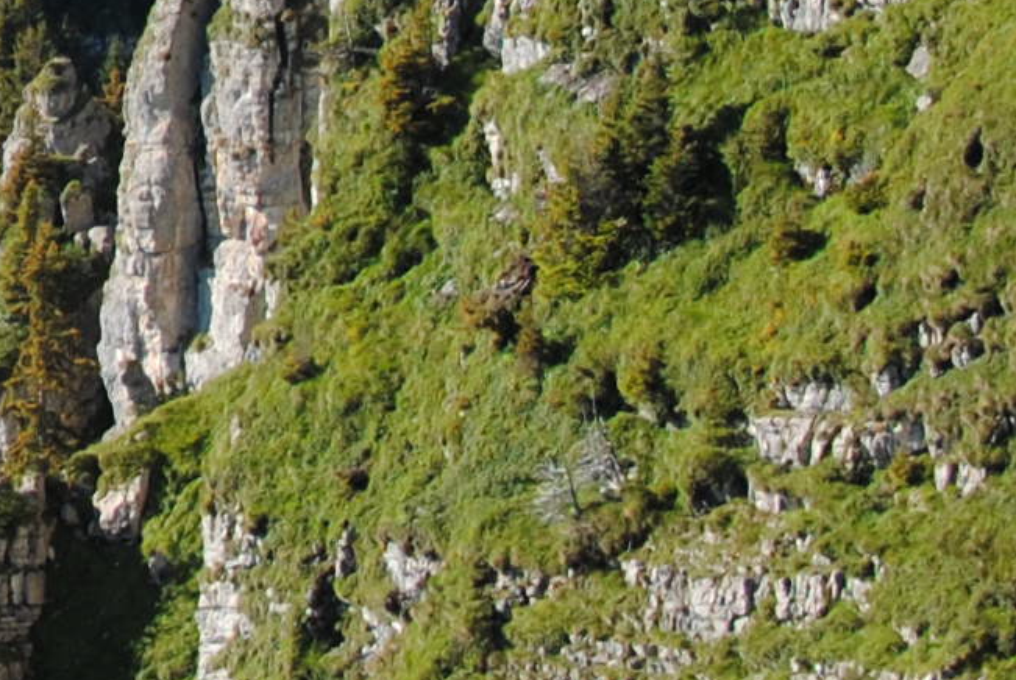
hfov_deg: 8.5
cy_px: -221
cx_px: -905
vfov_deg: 5.9
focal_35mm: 232
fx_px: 6556
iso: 100
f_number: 4
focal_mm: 26
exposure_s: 1/400
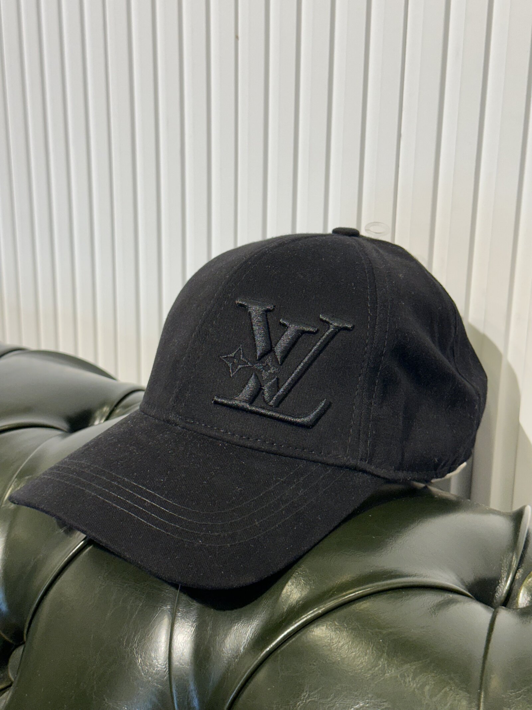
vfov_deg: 39.7
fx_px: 983
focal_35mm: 48
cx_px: 266
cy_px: 355
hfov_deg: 30.3
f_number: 1.78
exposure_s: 1/100
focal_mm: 6.86
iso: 80
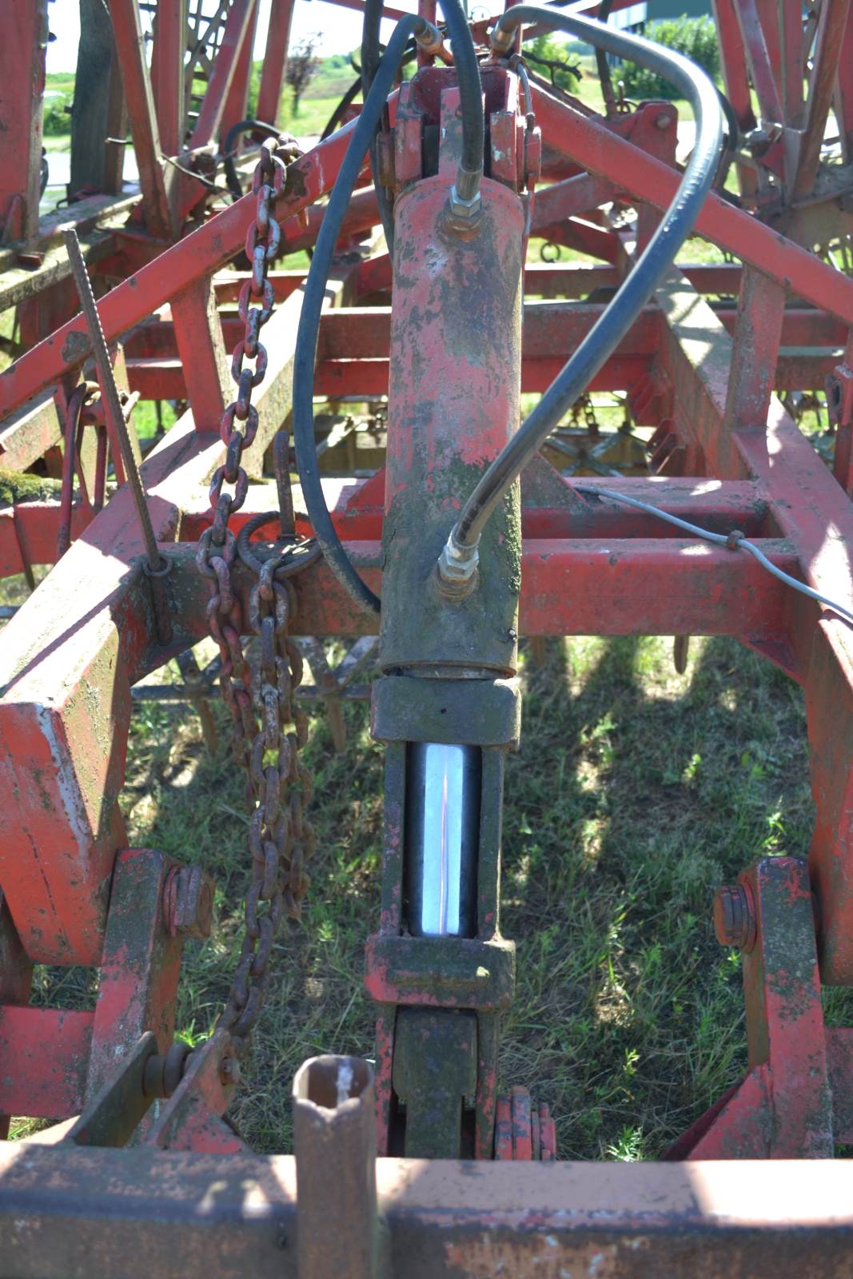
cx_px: 426
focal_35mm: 30
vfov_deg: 61.9
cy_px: 640
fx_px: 1066
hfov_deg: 43.6
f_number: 3.8
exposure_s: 1/125
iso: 100
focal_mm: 20
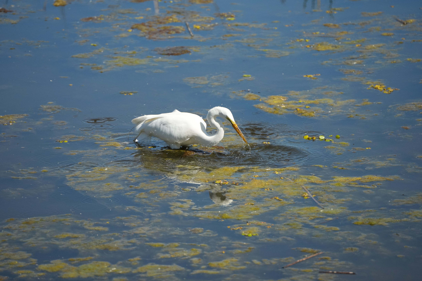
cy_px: 140
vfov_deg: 4.9
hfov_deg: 7.3
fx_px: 3305
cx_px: 211
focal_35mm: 282
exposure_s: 1/2500
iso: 800
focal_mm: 282
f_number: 6.3
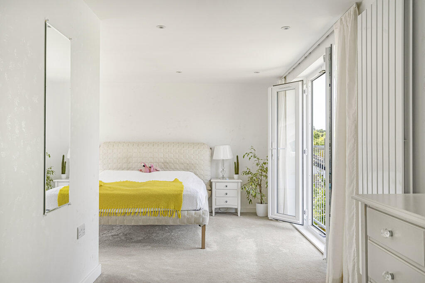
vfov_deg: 43.6
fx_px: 354
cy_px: 142
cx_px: 212
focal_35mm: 30
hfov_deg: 61.9
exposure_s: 1/50
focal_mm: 30
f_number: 8
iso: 200
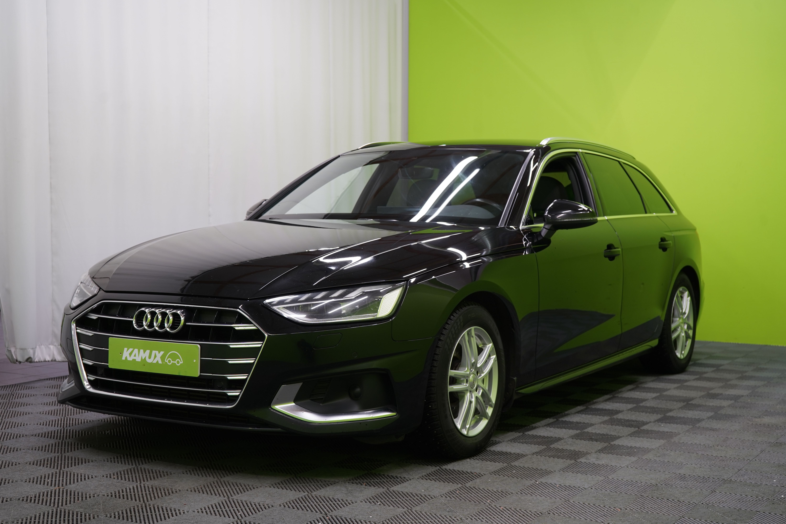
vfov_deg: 27.0
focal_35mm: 50
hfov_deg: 39.6
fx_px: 1092
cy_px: 262
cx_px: 393
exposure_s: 1/30
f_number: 5.6
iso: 400
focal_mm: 50
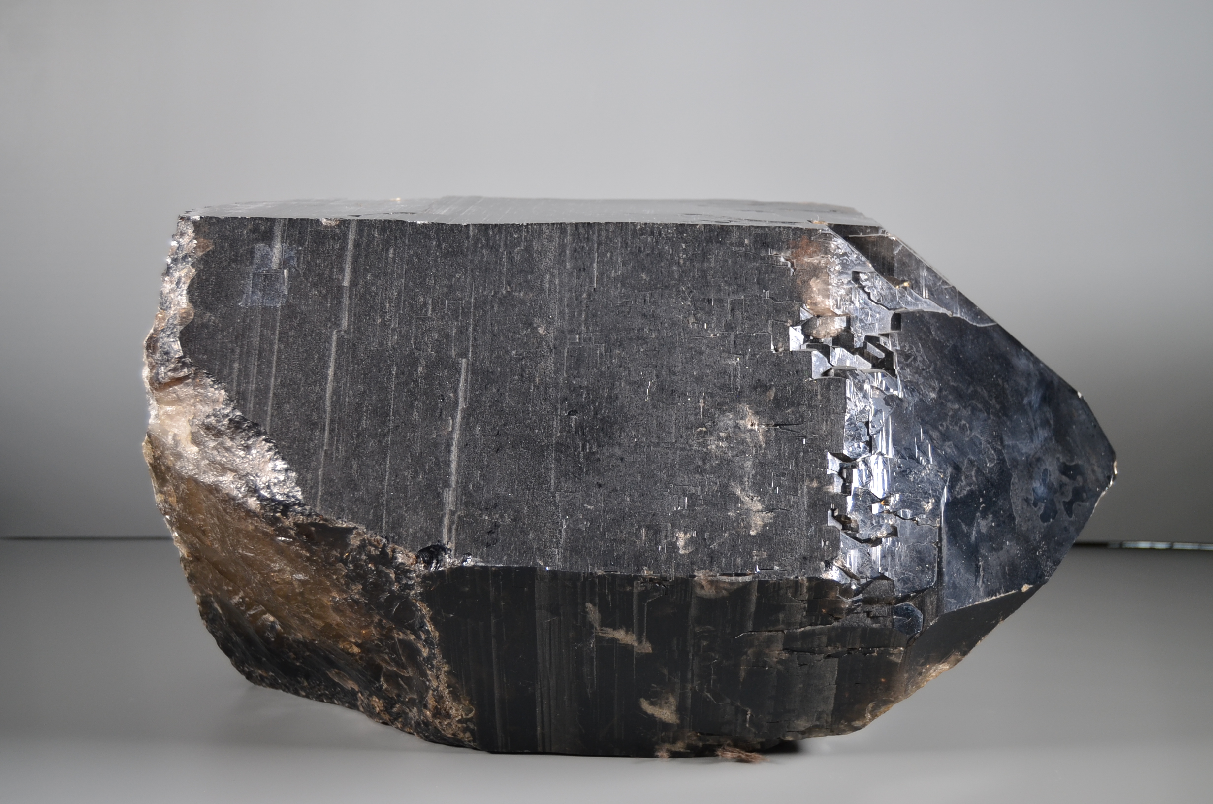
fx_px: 1614
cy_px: 402
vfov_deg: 28.0
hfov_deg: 41.2
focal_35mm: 48
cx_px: 606
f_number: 4.5
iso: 400
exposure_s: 1/60
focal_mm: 32
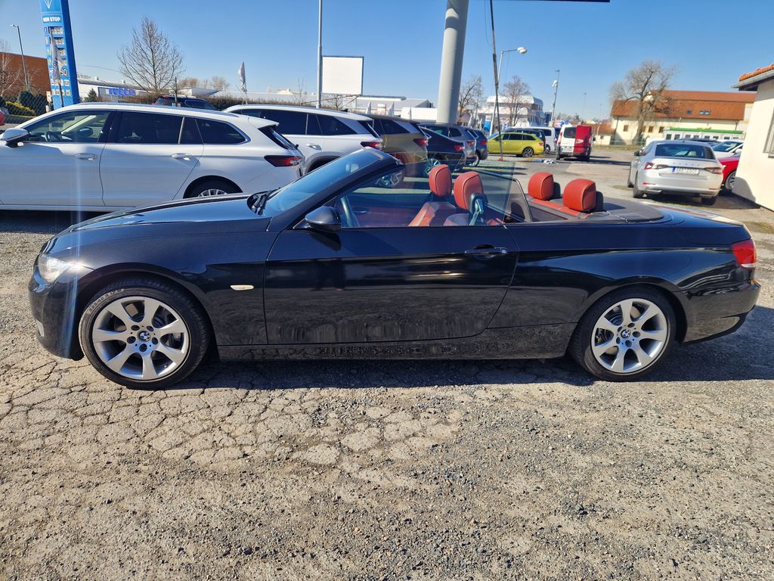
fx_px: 514
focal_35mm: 23
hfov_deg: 73.9
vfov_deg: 58.9
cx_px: 387
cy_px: 290
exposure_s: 1/940
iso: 50
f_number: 1.8
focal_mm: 5.4
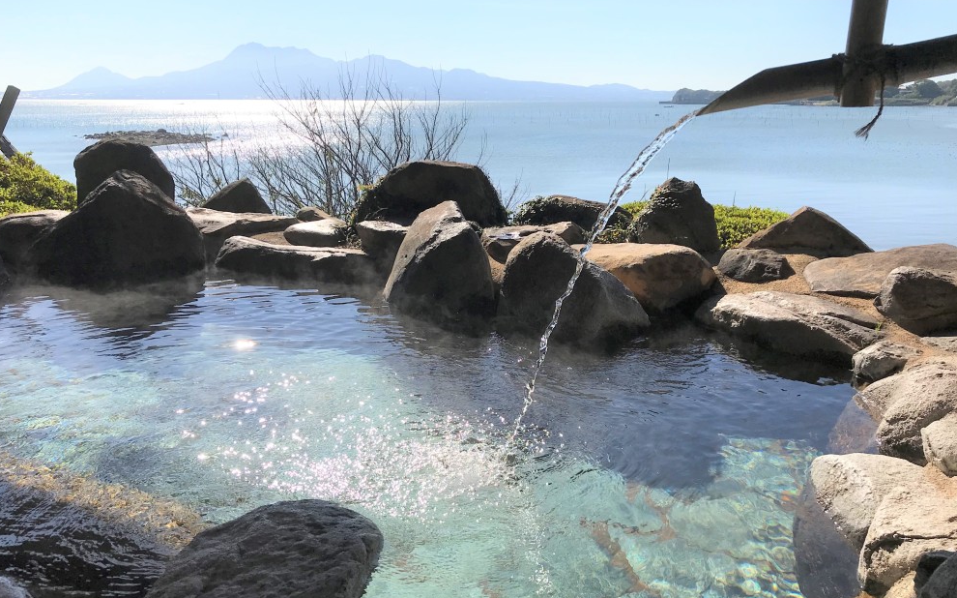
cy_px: 291
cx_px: 474
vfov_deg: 39.4
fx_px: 834
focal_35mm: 32
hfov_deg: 59.7
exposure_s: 1/4367
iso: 20
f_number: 1.8
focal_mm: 3.99
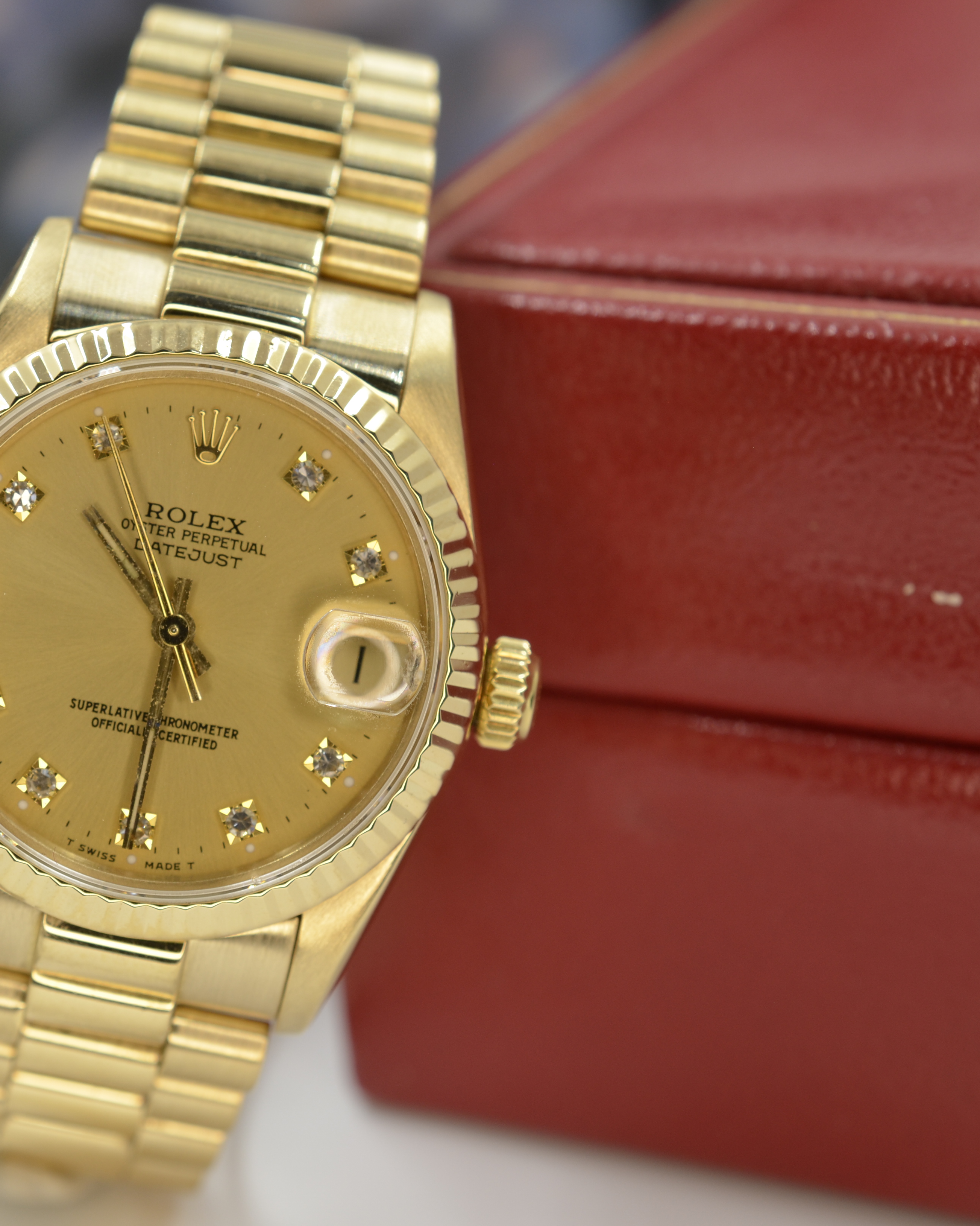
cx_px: 199
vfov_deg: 22.5
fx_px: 3082
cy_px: 613
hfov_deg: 17.9
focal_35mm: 85
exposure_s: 1/40
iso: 160
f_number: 8
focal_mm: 40
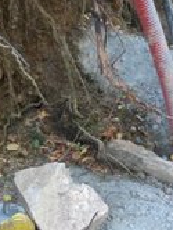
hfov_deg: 14.0
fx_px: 705
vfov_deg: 18.5
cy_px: 109
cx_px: 122
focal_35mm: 106
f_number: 3
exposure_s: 1/72.3
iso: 200
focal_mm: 9.6
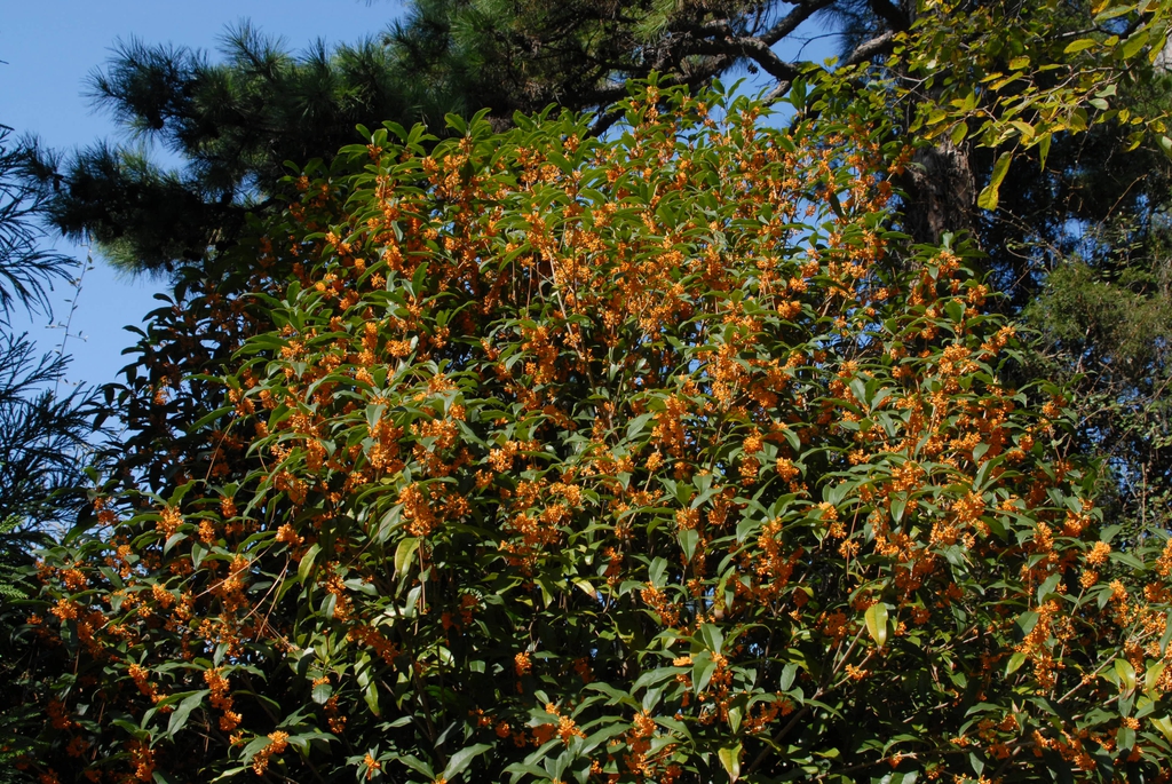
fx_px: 1369
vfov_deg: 32.0
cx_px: 586
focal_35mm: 42
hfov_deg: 46.4
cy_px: 392
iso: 400
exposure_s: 1/320
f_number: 9
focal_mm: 28
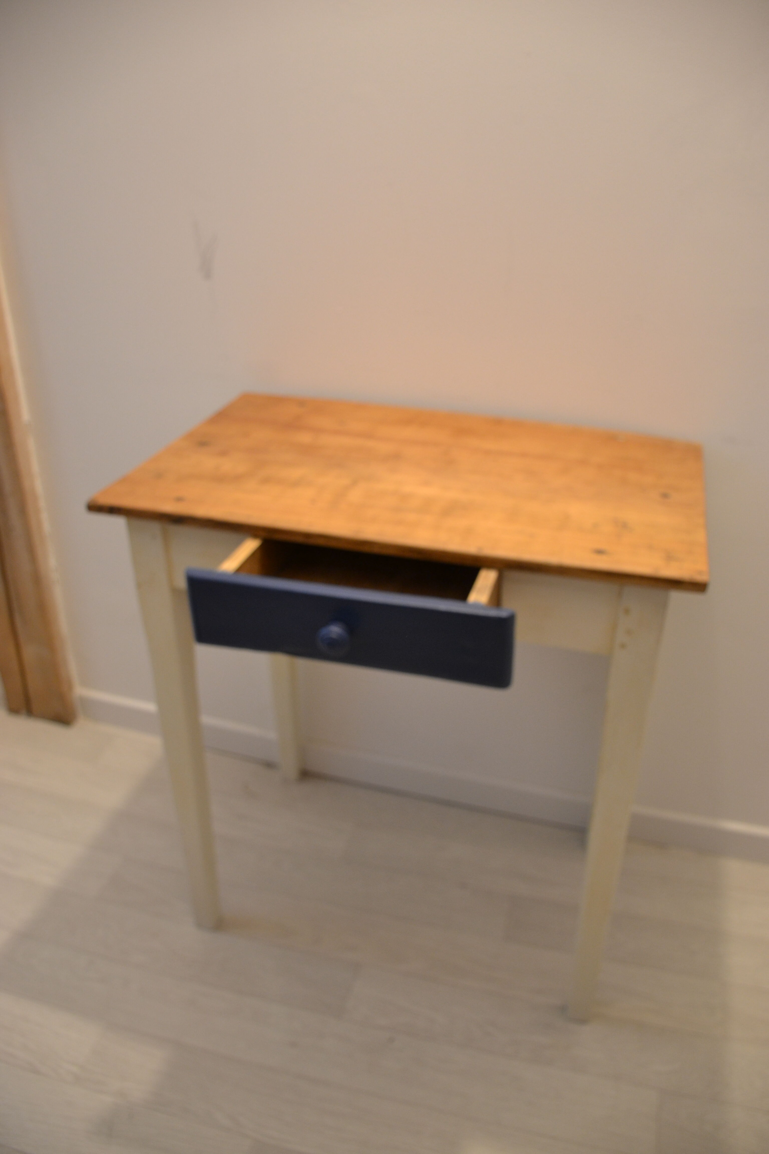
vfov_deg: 67.4
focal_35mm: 27
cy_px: 577
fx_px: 865
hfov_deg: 47.9
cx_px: 384
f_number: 3.5
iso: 640
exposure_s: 1/15
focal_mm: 18
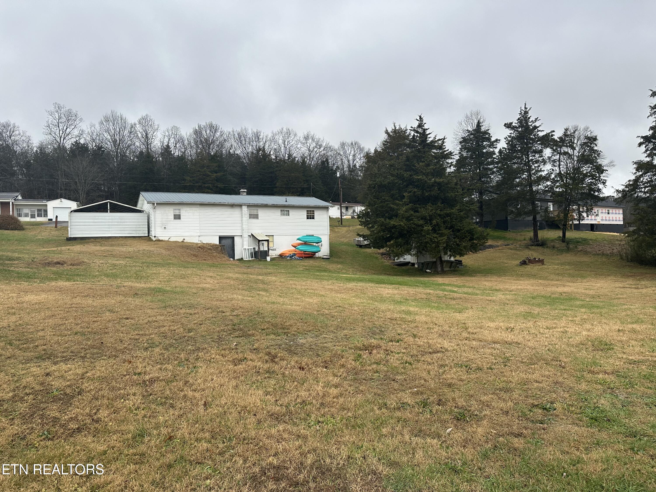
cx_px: 328
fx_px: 455
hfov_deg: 71.6
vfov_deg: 56.8
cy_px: 246
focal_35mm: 24
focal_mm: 6.86
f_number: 1.78
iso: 80
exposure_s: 1/887
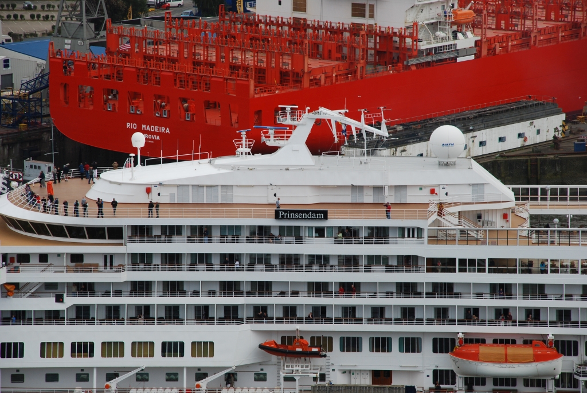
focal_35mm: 202
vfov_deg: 6.8
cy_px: 196
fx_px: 3305
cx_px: 294
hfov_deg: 10.1
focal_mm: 135
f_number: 10
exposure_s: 1/250
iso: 200
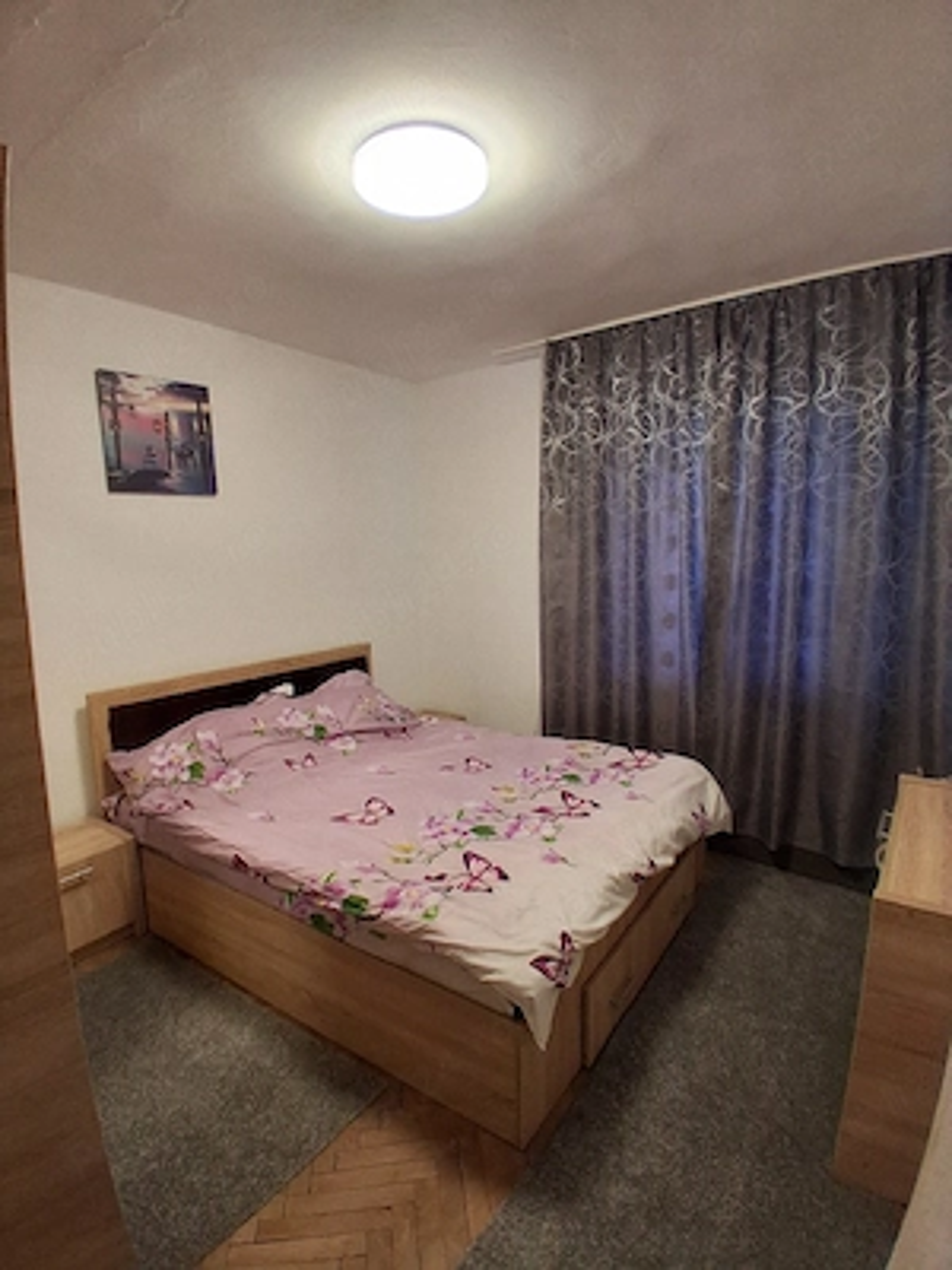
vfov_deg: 91.0
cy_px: 635
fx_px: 623
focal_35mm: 17
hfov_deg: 74.7
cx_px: 476
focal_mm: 1.4
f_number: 2.2
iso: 200
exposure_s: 1/50
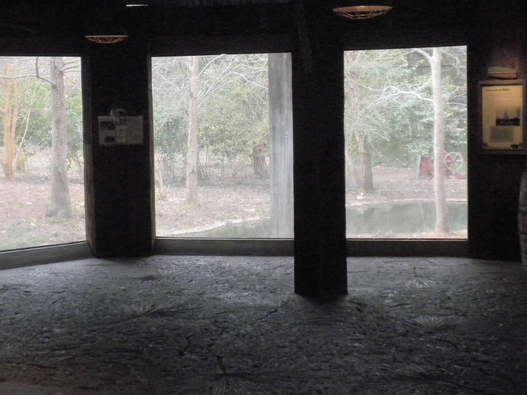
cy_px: 153
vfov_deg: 21.0
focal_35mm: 70
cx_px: 202
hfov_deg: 27.7
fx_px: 1065
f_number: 4.3
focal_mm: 9.1
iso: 400
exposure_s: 1/211
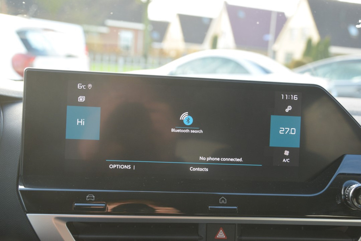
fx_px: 451
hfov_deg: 43.6
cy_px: 120
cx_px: 180
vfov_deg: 29.9
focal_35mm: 45
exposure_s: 1/100
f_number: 5
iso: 400
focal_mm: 30
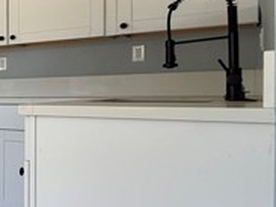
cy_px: 100
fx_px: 390
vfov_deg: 29.6
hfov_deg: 24.7
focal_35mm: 49
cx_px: -179
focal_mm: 2.22
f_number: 2.2
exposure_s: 1/77
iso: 64
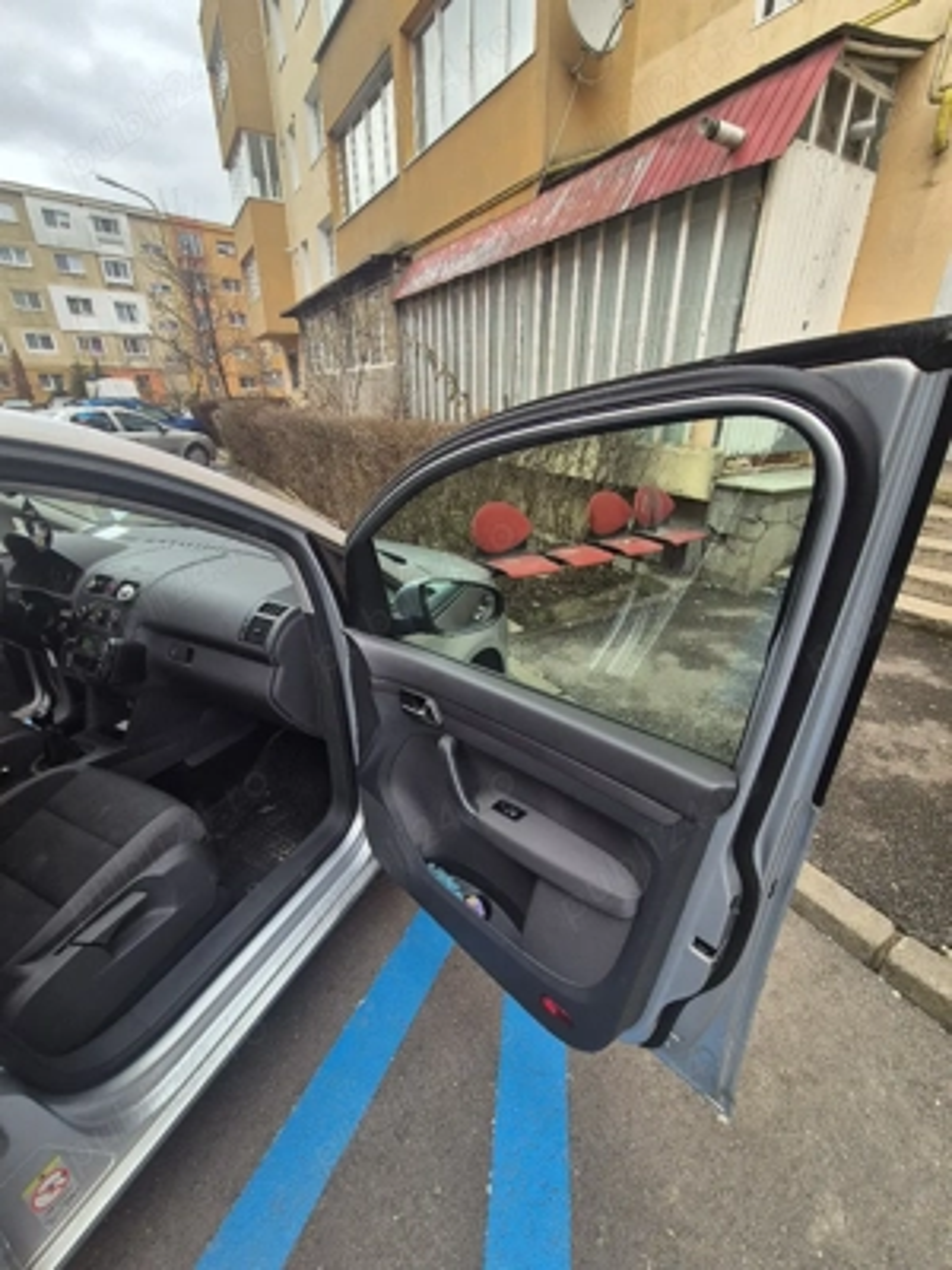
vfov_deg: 106.2
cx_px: 476
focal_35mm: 13
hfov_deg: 89.9
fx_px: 477
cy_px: 635
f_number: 2.2
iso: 50
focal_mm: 2.2
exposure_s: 1/227
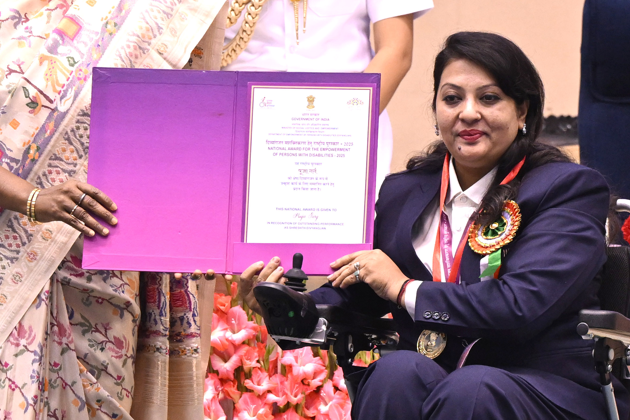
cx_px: 42
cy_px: 172
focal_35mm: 500
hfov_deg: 4.1
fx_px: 8748
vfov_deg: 2.7
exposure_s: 1/200
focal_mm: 145
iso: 2000
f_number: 4.5
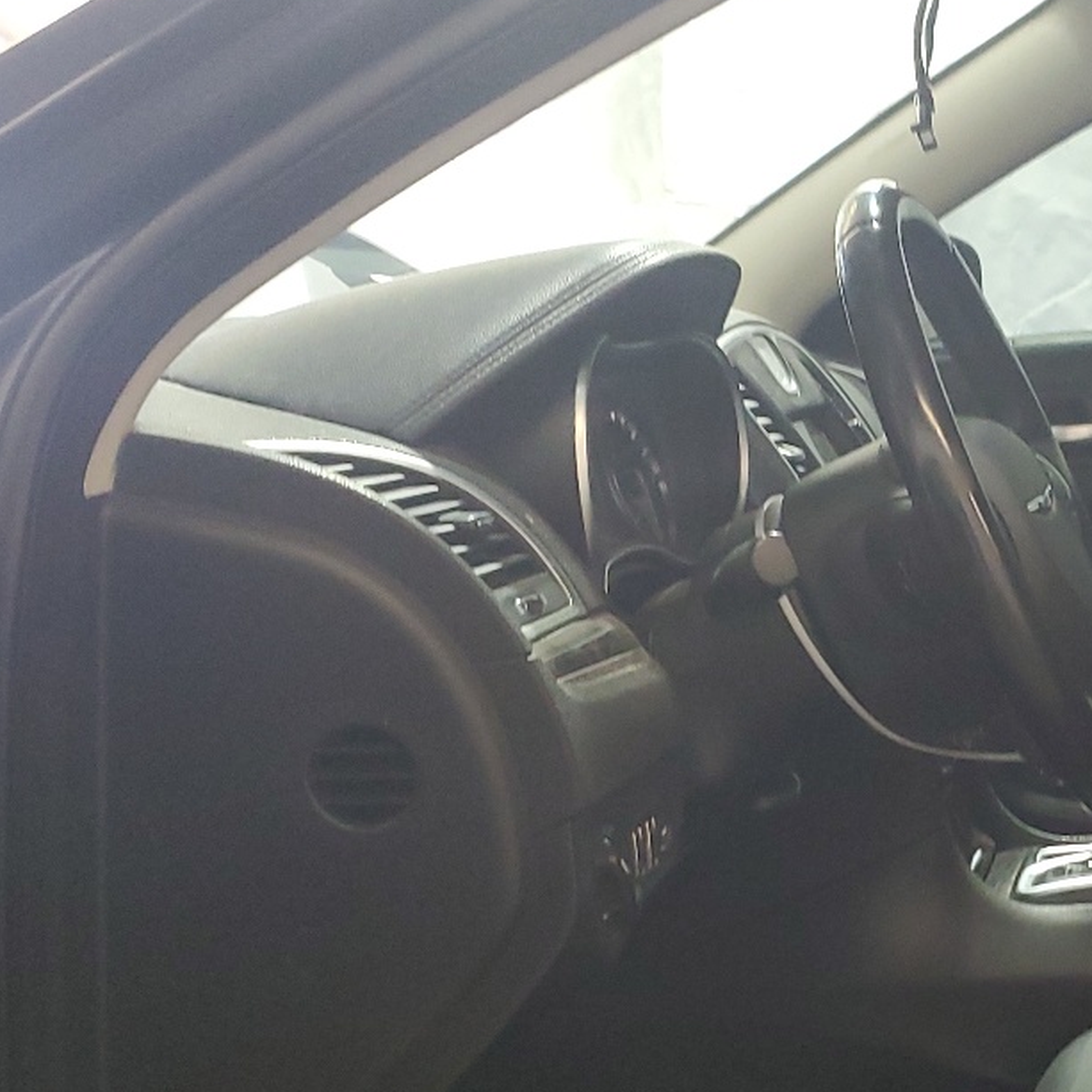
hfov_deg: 27.1
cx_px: 1076
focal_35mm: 60
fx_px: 2141
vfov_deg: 28.4
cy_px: 729
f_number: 1.5
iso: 218
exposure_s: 1/60.2
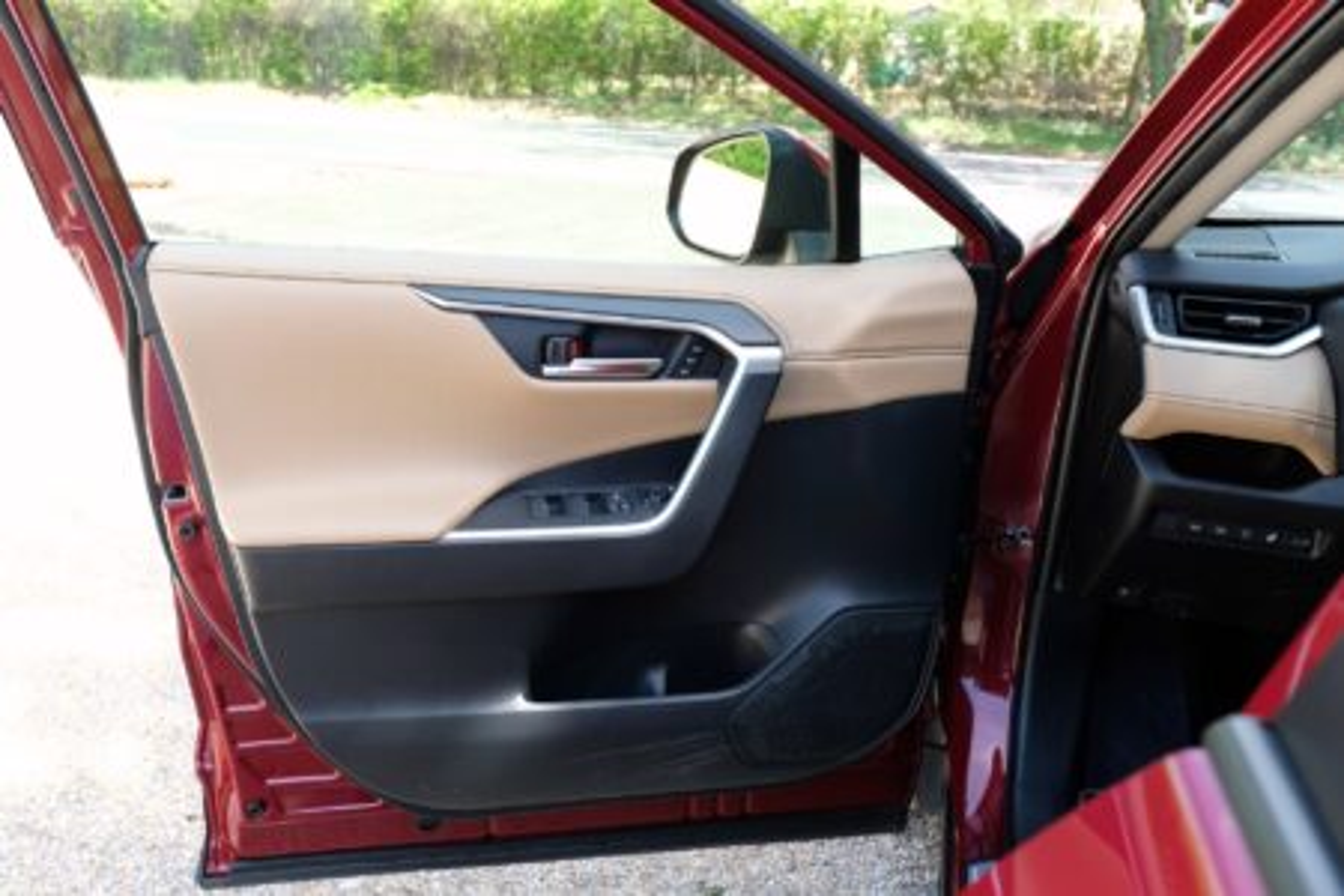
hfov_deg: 73.7
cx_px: 672
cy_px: 448
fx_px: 896
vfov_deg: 53.1
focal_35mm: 24
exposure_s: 1/80
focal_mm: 16
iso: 250
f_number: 4.5
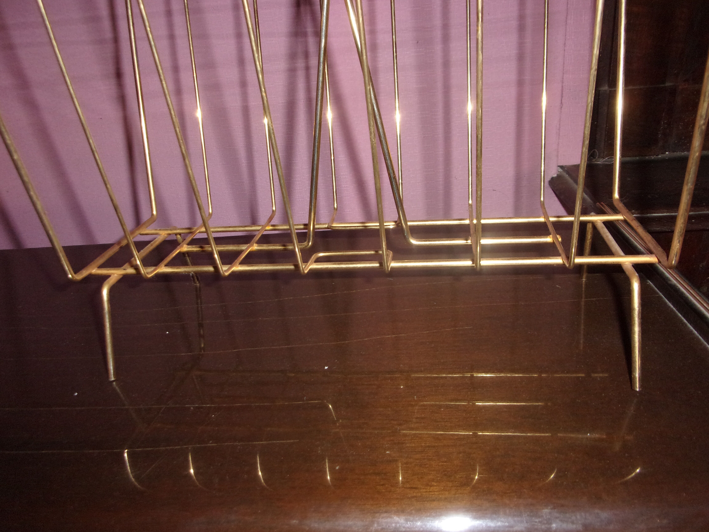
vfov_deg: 49.7
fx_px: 573
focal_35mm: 28
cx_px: 354
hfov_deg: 63.4
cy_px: 266
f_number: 3.9
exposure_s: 1/34
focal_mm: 5.1
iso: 200
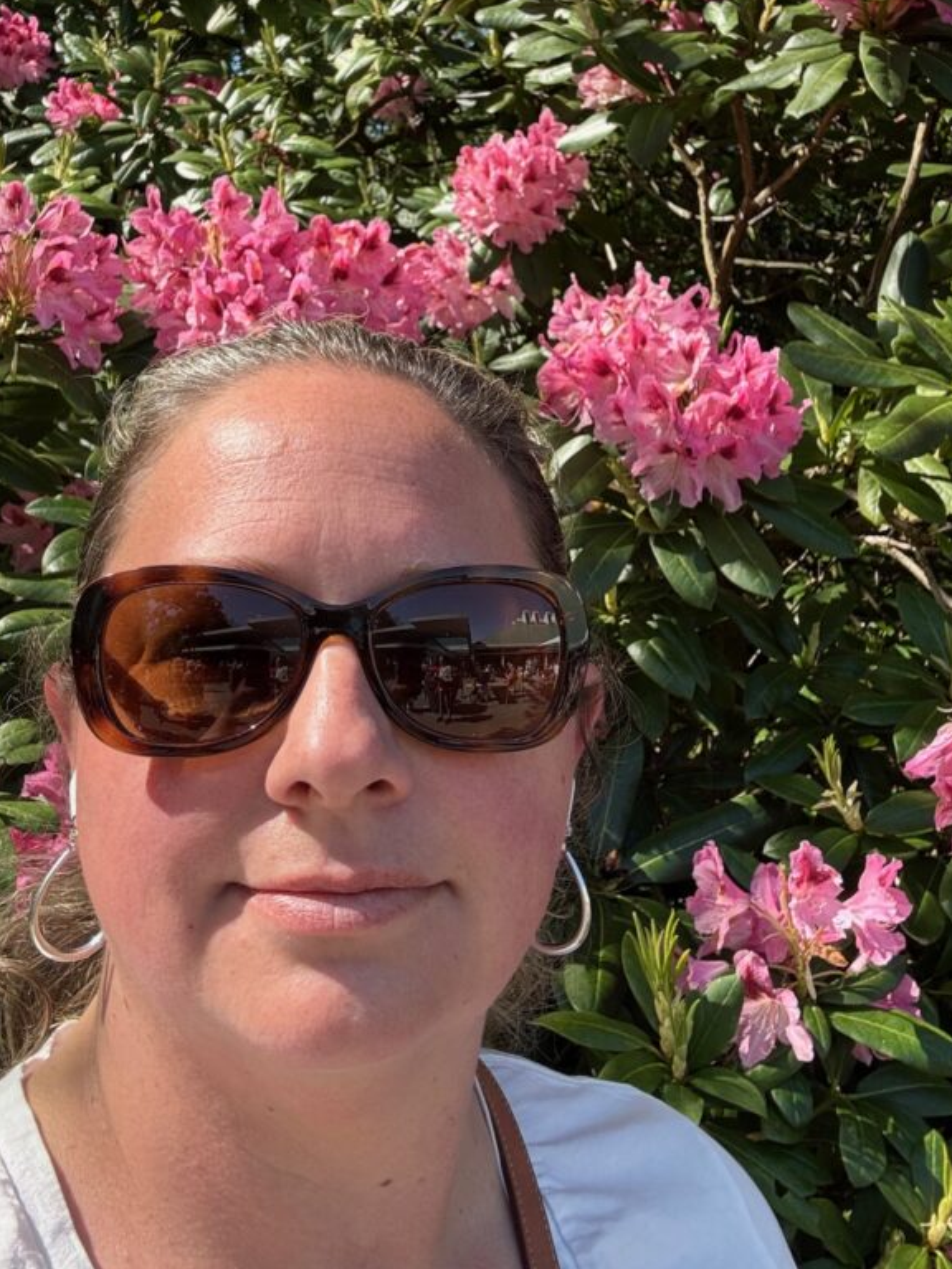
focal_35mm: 40
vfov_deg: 46.1
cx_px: 486
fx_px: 1467
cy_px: 426
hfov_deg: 36.0
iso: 25
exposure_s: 1/336
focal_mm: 2.69
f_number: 1.9
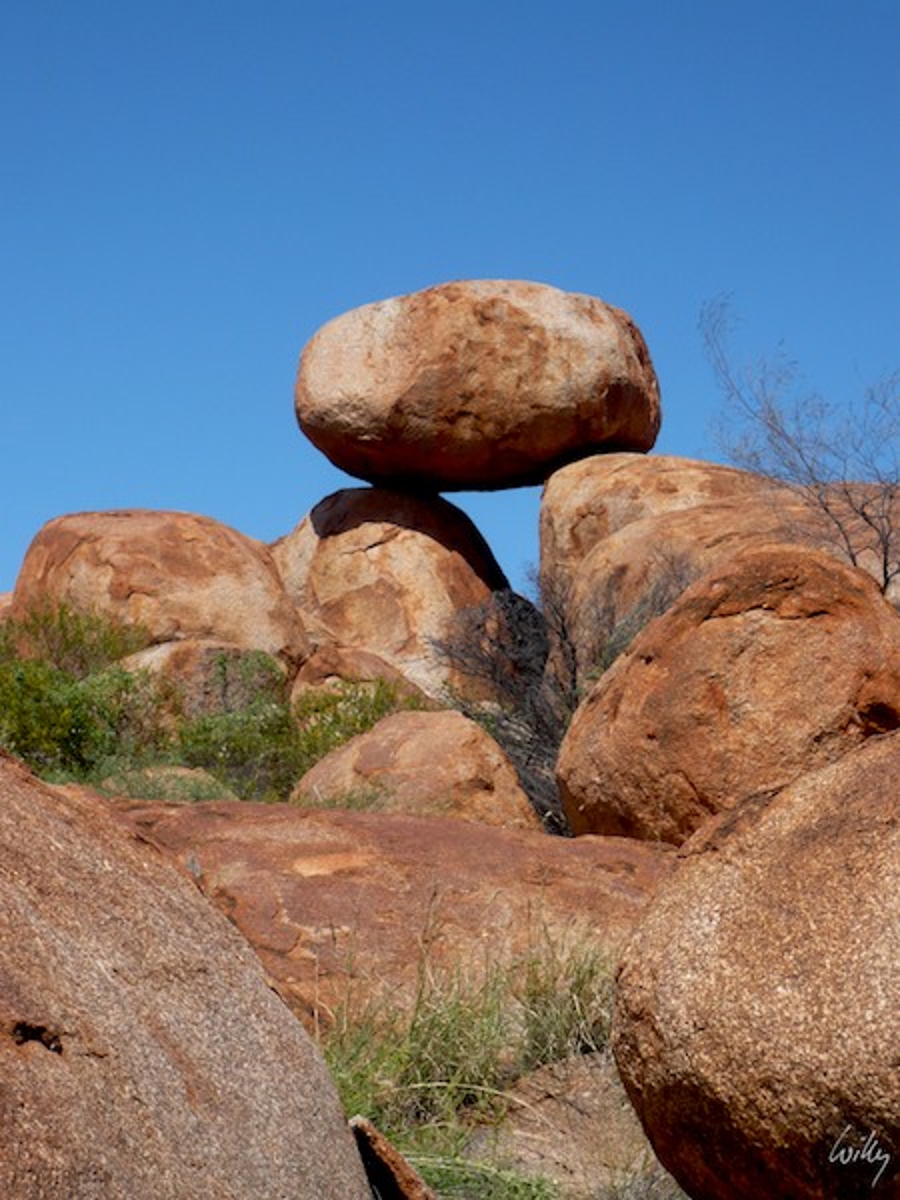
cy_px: 600
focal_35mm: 100
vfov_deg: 19.6
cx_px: 450
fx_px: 3467
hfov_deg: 14.8
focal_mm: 16.4
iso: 100
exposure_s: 1/500
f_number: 5.6
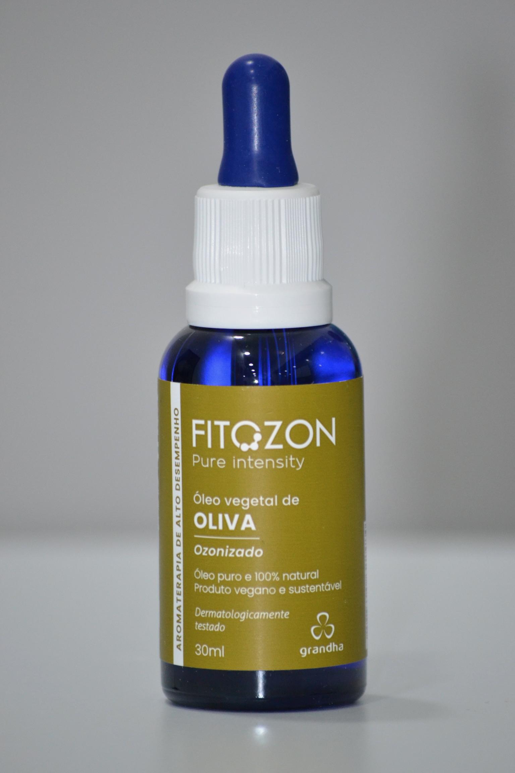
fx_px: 6437
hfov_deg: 4.6
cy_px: 386
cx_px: 258
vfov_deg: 6.9
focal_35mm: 300
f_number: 5.6
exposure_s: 1/125
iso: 1600
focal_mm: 200
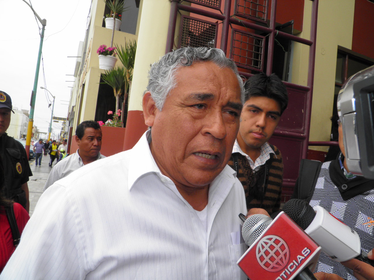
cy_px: 140
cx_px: 187
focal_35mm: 28
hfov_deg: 63.4
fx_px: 303
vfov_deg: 49.7
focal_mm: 4.9
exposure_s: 1/160
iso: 50
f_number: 5.7
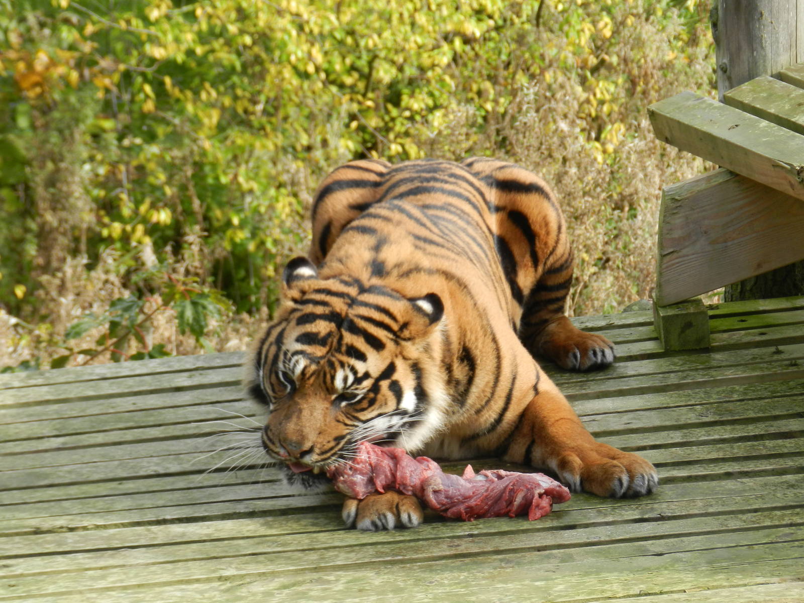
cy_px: 302
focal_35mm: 263
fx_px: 6109
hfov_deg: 7.5
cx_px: 402
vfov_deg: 5.7
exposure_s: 1/160
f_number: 5.2
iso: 160
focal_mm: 46.7
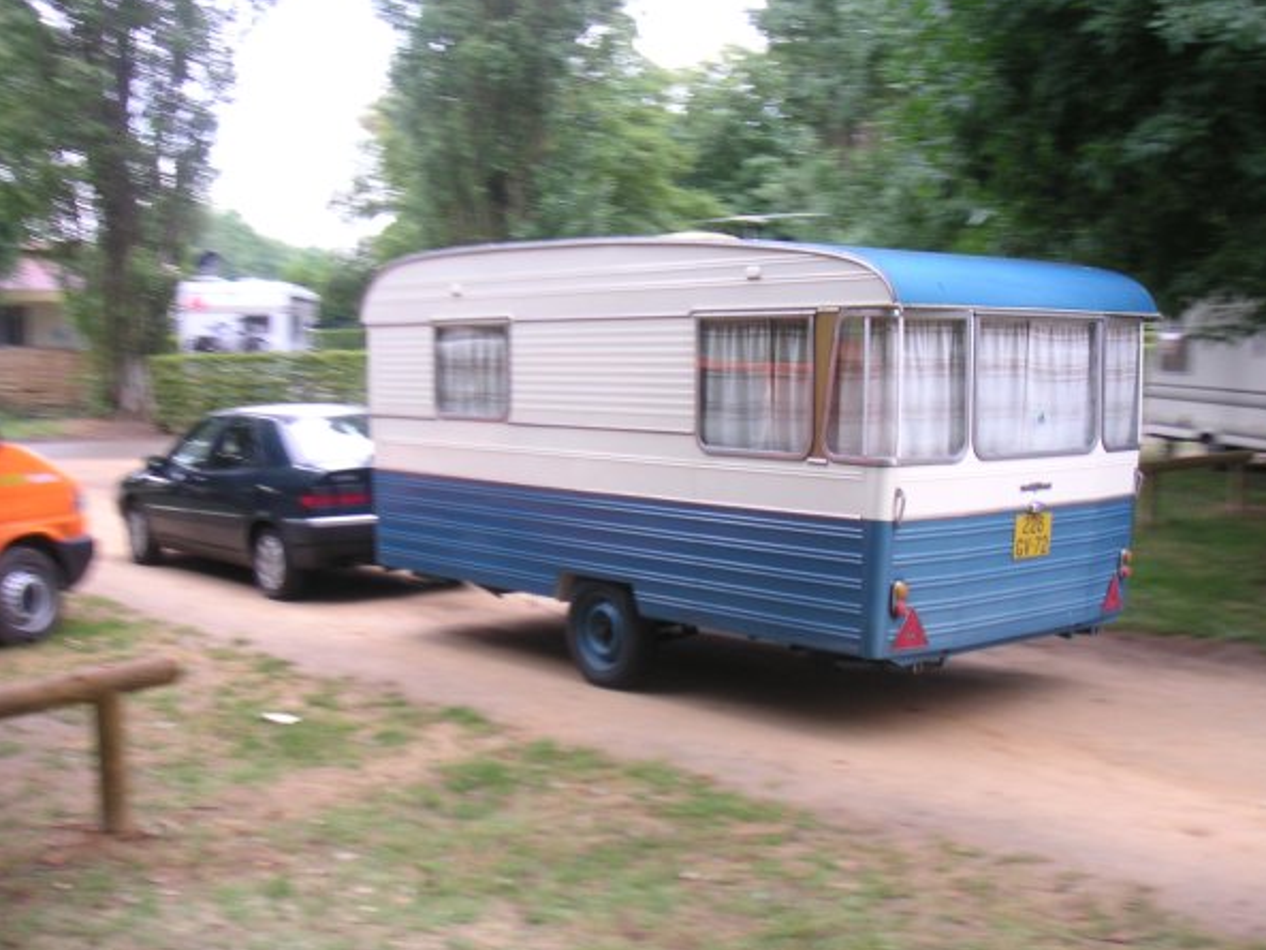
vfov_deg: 35.1
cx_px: 645
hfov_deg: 45.8
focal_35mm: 41
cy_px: 487
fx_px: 1500
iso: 80
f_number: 2.8
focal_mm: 6
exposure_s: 1/45
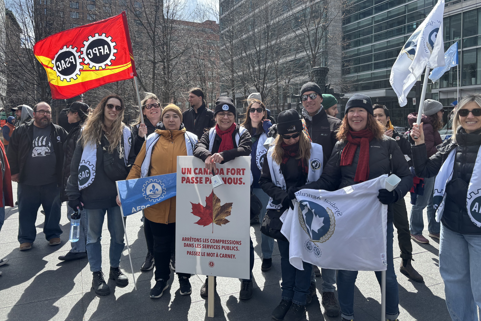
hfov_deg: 65.5
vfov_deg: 46.3
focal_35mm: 28
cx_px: 249
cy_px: 140
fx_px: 374
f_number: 1.6
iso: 50
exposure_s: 1/1248
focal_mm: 5.96
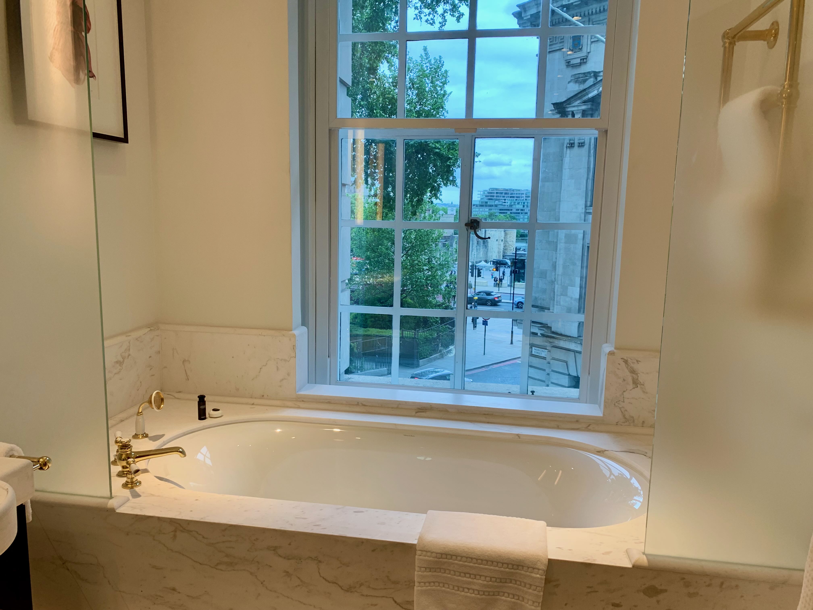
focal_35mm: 26
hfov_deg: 67.3
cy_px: 305
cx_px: 406
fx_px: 611
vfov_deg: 53.1
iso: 40
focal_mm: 4.25
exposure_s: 1/98
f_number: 1.8
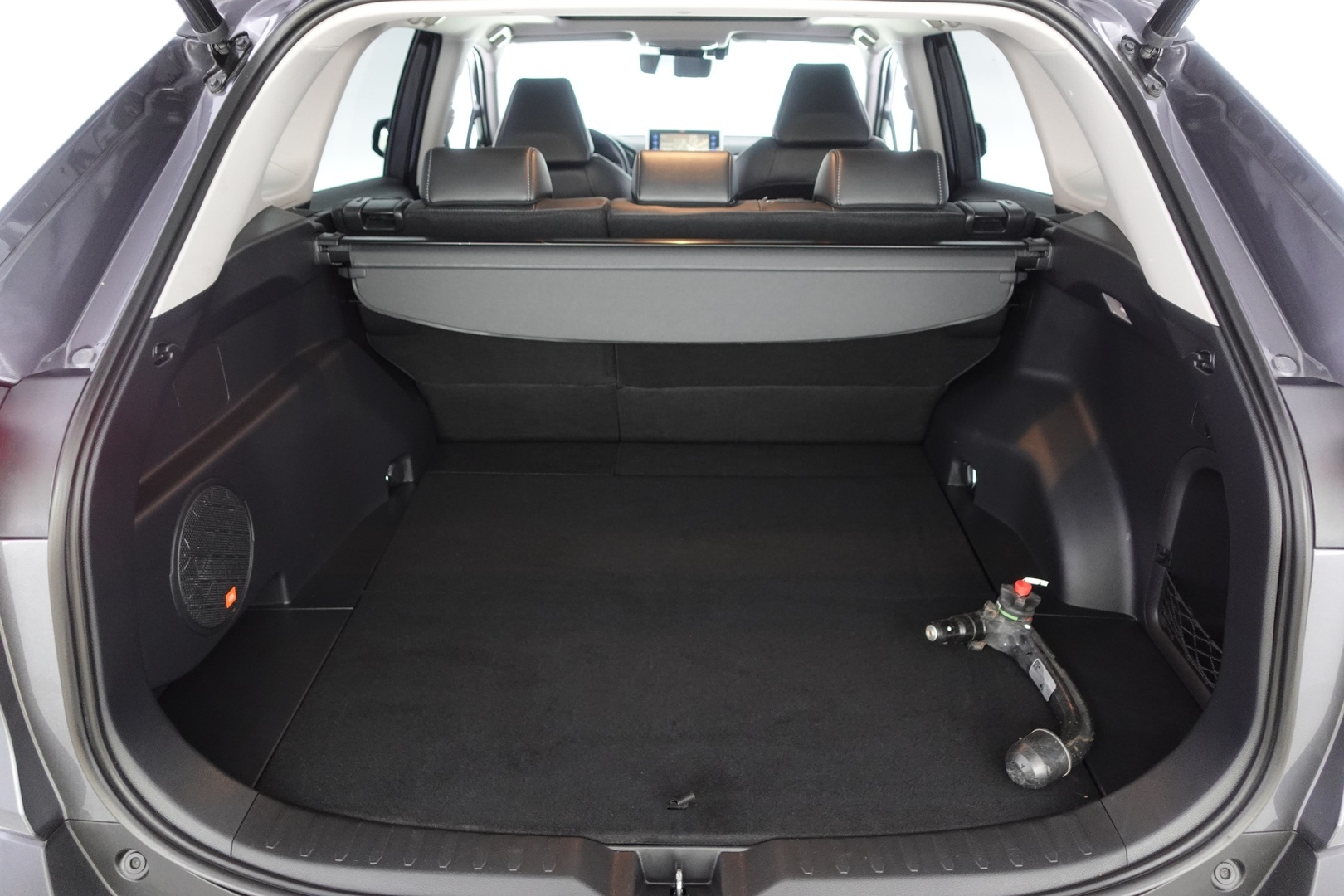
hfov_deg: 73.7
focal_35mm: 24
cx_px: 672
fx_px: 896
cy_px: 448
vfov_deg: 53.1
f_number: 1.8
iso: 800
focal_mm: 9.4
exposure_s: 1/20
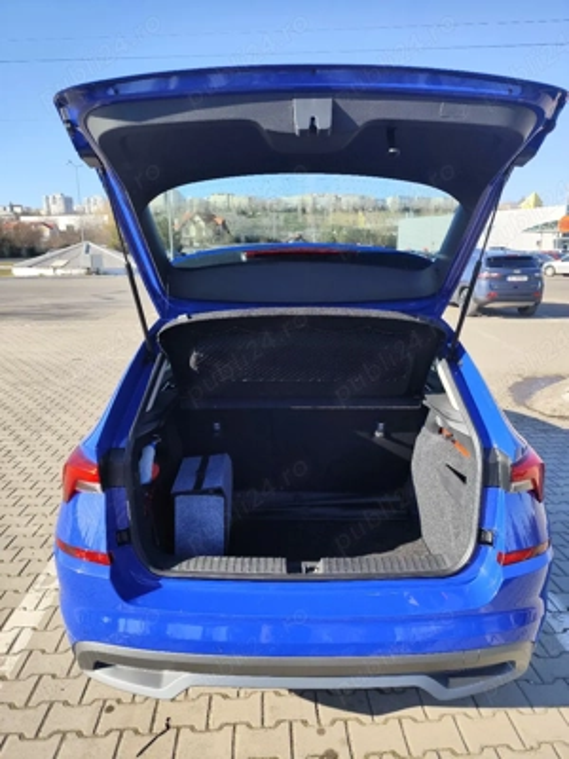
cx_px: 284
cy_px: 380
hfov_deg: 58.9
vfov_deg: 73.9
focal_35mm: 23
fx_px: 504
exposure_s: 1/526
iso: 50
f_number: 1.65
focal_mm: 6.14
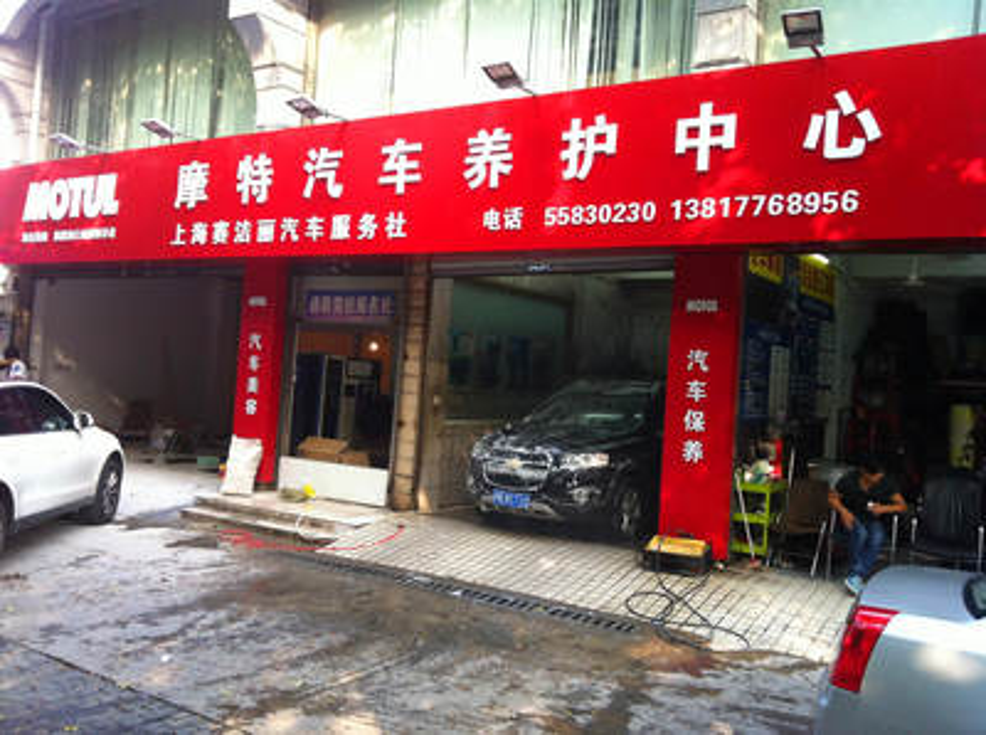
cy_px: 368
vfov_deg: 40.5
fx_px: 995
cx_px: 493
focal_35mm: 35
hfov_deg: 52.7
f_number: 2.8
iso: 80
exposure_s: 1/60
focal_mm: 3.85
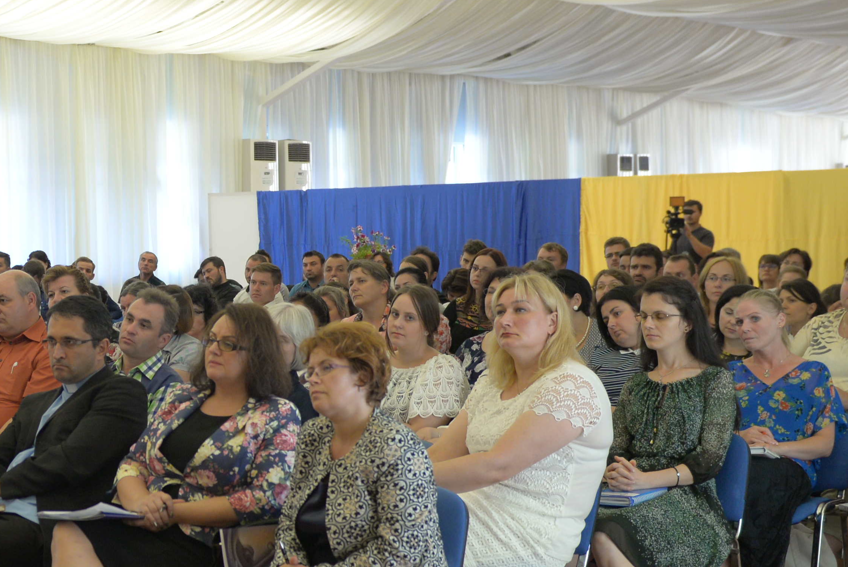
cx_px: 49
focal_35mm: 77
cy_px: 346
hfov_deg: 25.3
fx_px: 1814
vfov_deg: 17.7
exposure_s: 1/100
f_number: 2.8
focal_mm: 29
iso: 1000
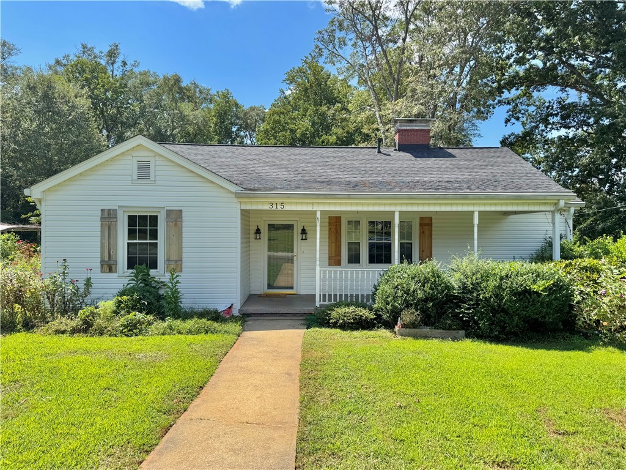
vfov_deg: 56.8
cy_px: 235
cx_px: 313
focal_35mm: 24
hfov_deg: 71.6
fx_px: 434
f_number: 1.78
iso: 80
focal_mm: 6.76
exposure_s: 1/2833
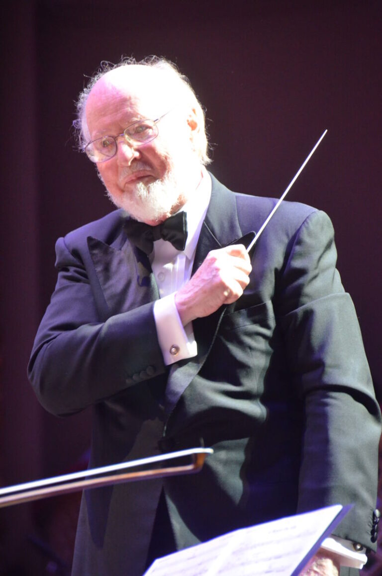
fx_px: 4795
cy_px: 288
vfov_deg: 6.9
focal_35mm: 300
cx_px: 191
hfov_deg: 4.6
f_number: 5.6
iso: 3200
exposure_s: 1/80
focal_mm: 200
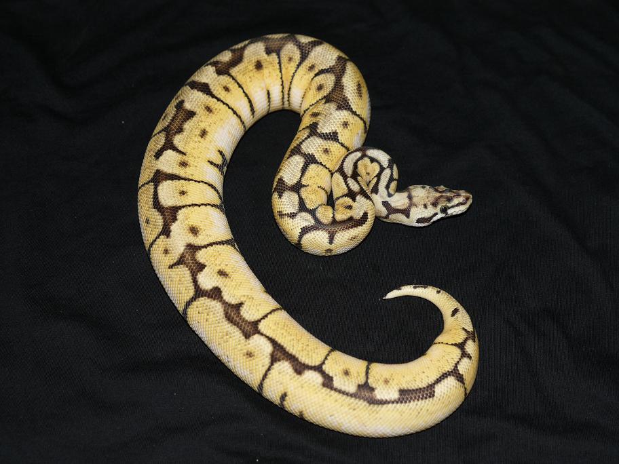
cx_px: 310
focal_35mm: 66
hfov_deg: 29.4
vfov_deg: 22.3
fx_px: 1180
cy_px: 232
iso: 100
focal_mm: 33
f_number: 5.1
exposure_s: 1/40
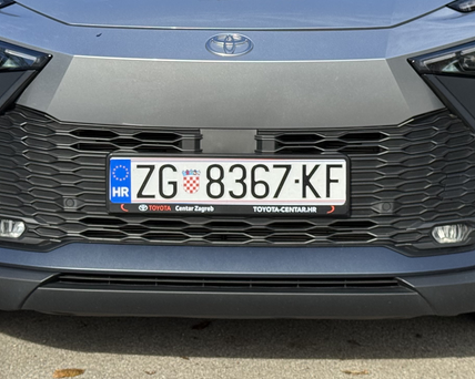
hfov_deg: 18.6
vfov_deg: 14.8
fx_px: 1447
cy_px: 59
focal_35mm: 103
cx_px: 209
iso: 64
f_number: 1.78
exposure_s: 1/2331
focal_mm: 6.76
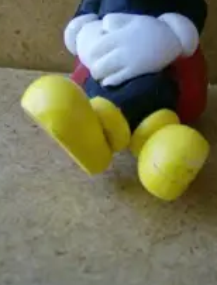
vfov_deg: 25.1
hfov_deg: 19.8
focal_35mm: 75
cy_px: 30
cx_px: 142
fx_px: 620
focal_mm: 6
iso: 116
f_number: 2.8
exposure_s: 1/64
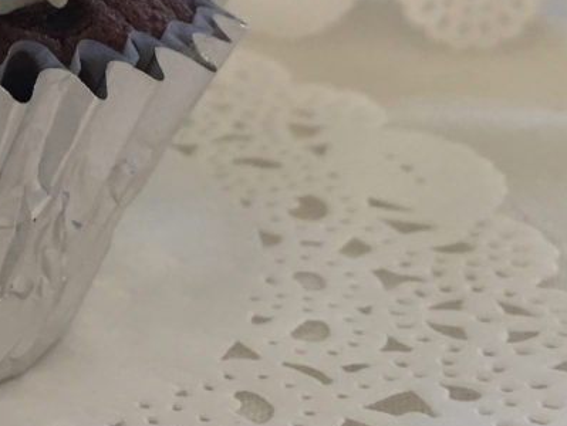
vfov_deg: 16.3
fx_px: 1394
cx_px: -77
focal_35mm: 85
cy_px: -156
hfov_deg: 21.6
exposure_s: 1/30
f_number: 2.2
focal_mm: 4.15
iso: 100
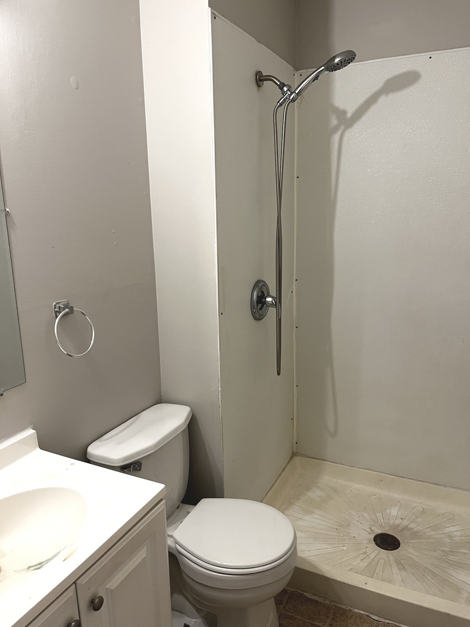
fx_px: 471
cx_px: 235
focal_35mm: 26
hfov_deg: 53.1
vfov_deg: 67.3
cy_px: 314
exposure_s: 1/60
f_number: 1.6
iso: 160
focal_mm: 5.1
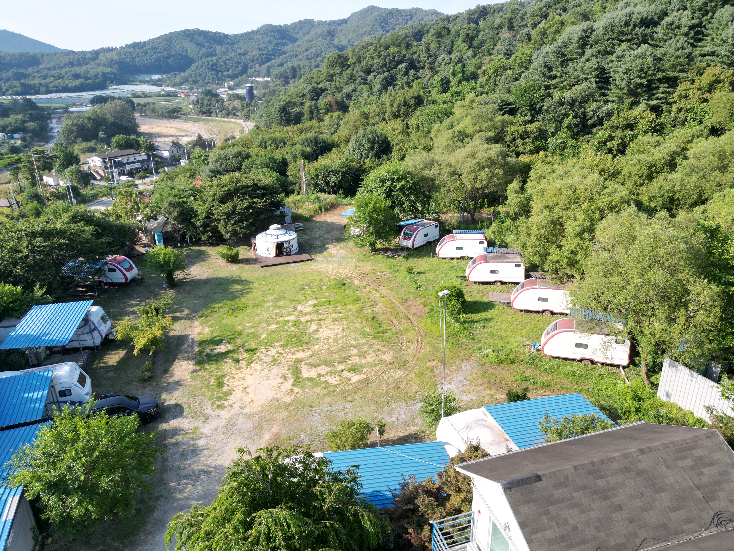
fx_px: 509
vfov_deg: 56.8
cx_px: 367
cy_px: 276
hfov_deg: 71.6
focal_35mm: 24
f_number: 1.7
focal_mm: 6.72
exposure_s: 1/1600
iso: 200
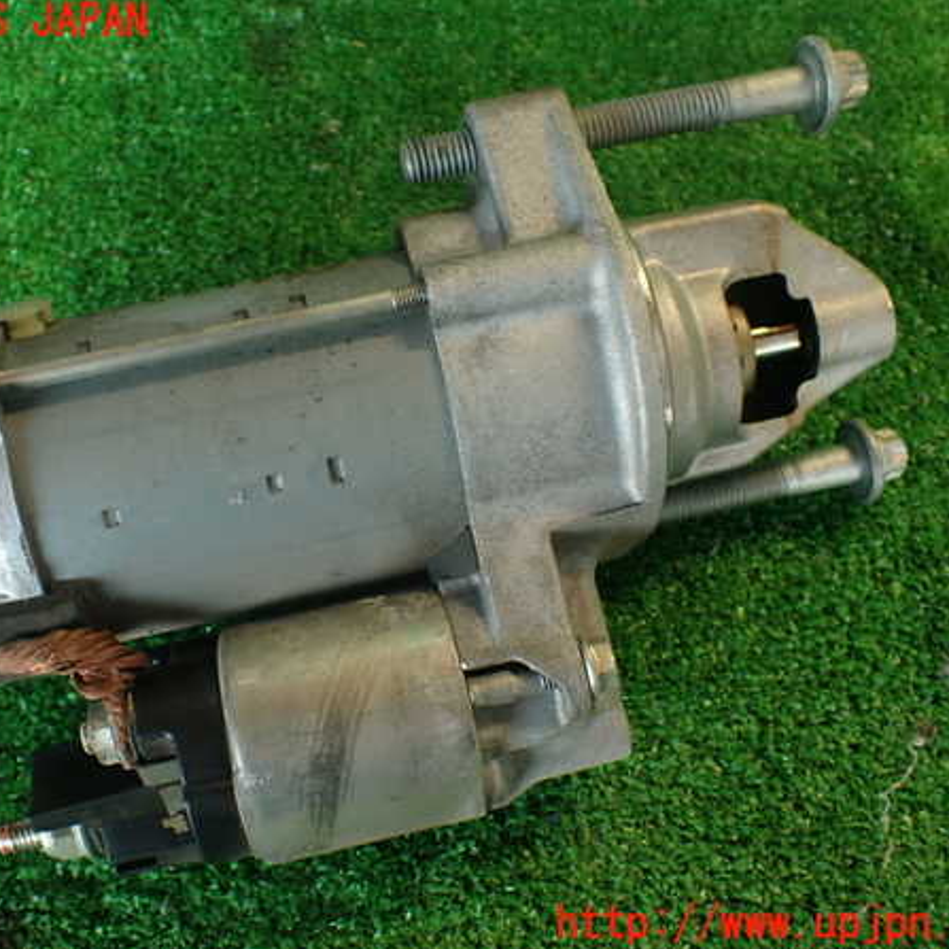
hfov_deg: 43.7
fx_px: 1179
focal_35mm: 38
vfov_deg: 43.9
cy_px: 473
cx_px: 399
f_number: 2.4
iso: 200
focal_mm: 5.79
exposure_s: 1/30
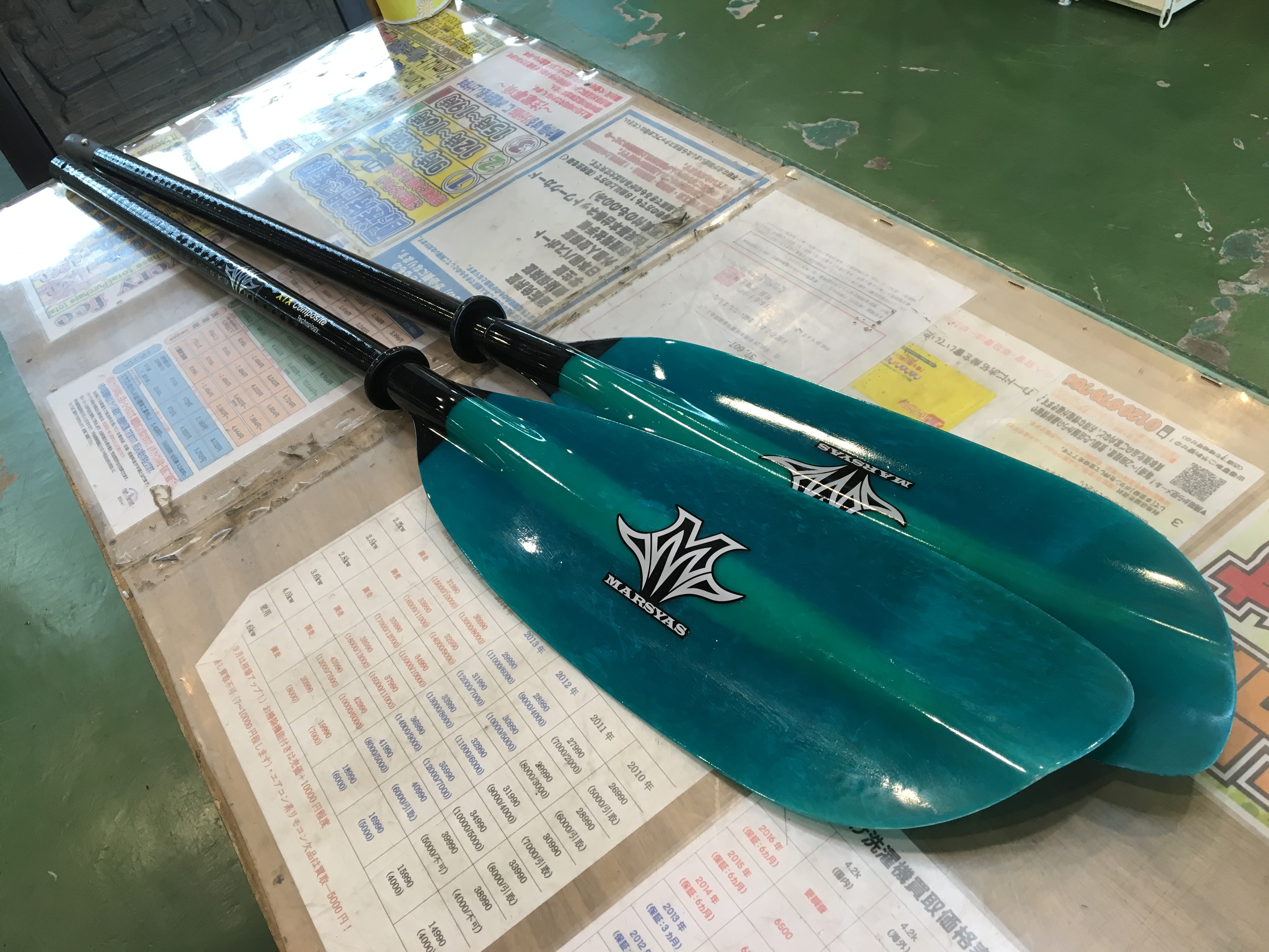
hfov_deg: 61.7
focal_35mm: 29
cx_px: 634
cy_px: 476
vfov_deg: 48.2
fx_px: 1063
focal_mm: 4.15
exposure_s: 1/30
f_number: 2.2
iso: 32
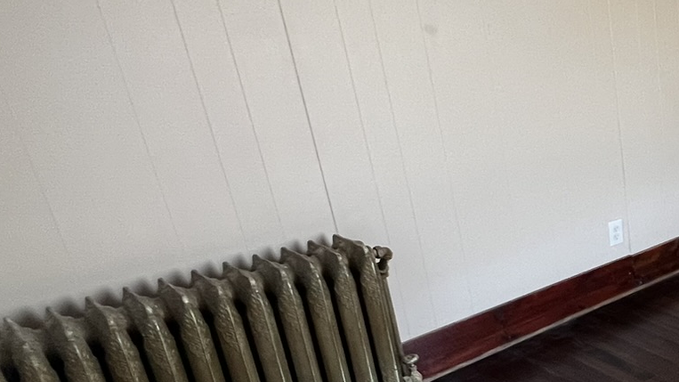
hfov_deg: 39.4
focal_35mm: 38
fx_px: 684
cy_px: 263
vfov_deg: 30.9
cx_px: 802
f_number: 1.8
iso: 250
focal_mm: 1.57
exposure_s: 1/60
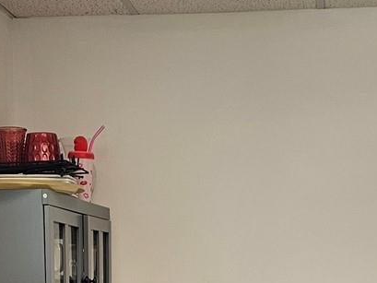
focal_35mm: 90
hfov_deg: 21.8
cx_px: 168
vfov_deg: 14.8
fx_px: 980
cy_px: 473
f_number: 1.7
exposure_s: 1/120
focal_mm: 6.3
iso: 200
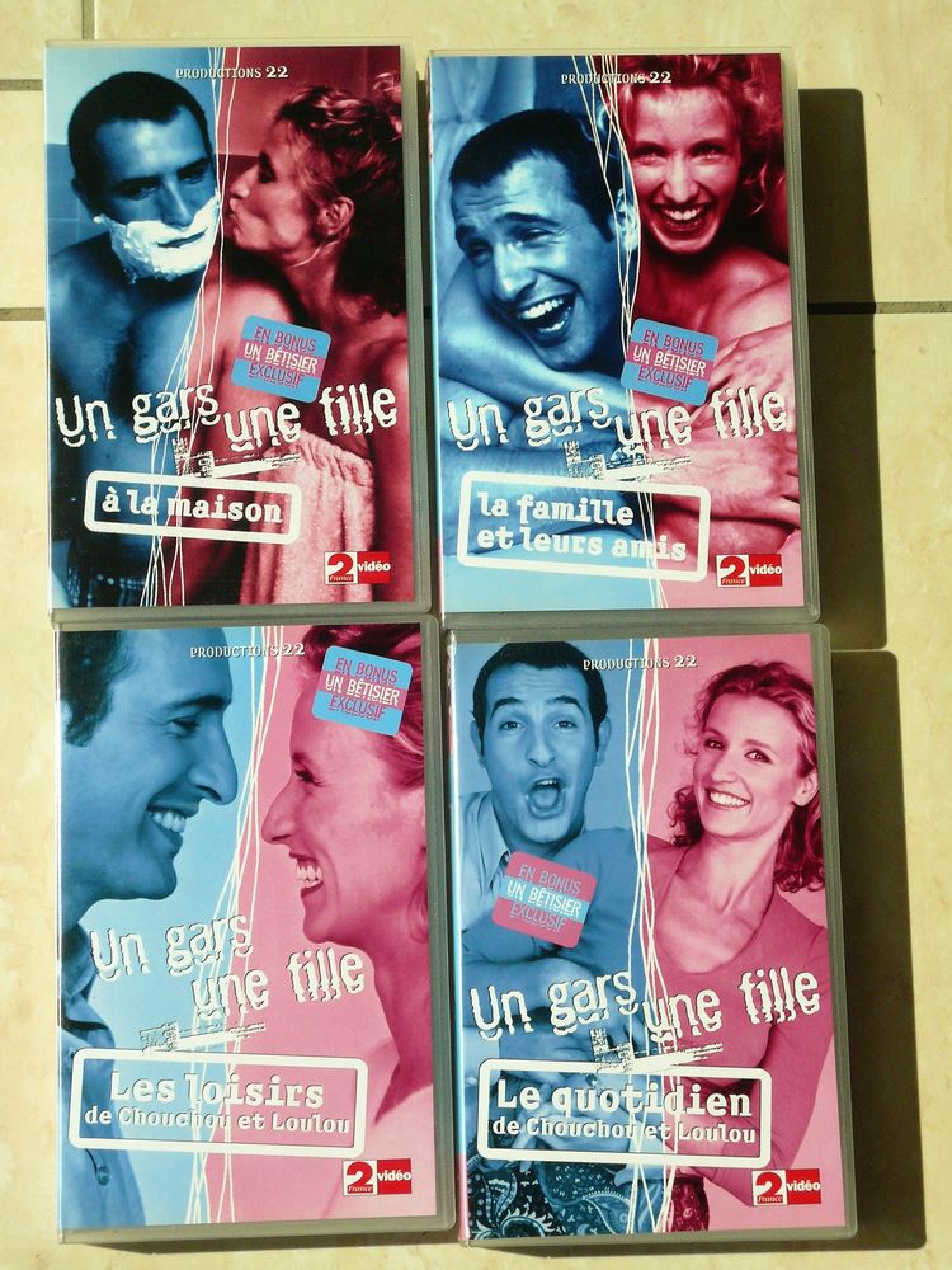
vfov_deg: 24.7
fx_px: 2897
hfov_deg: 18.7
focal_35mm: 79
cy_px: 635
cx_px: 476
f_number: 14
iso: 100
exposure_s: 1/125
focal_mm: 13.2
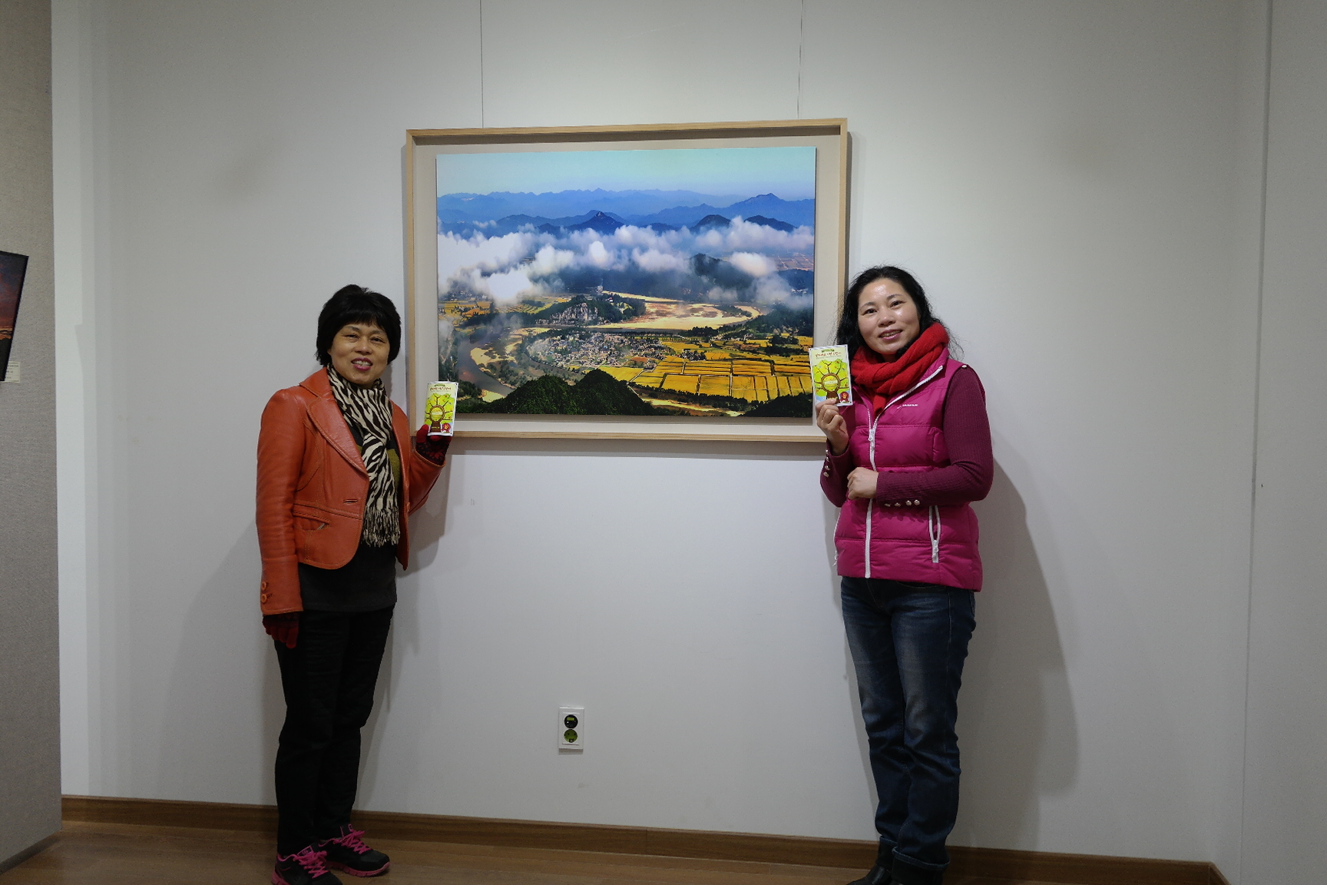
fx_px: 1106
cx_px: 664
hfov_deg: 61.9
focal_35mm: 30
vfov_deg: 43.6
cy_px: 442
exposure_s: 1/40
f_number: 3.5
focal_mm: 20
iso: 400
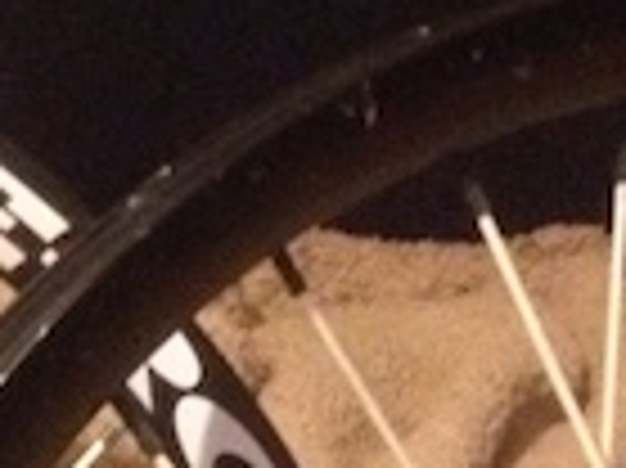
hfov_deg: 9.7
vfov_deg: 7.0
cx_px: 0
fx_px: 3650
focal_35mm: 202
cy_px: 1053
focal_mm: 4.28
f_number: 2.4
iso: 640
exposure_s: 1/15
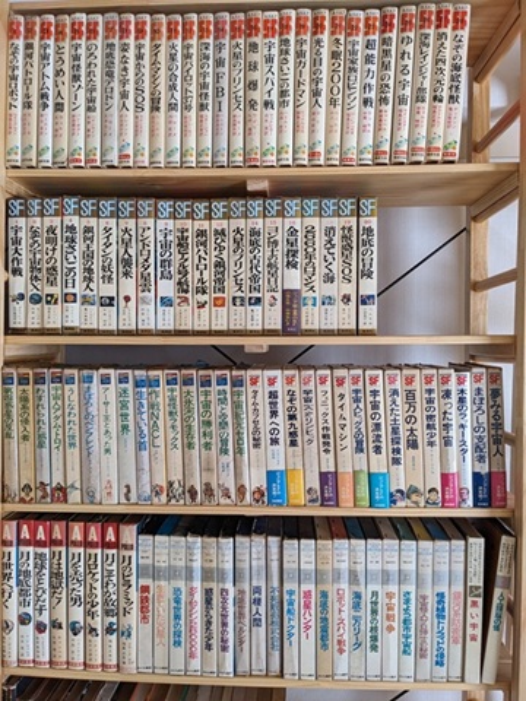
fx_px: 547
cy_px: 350
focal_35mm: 27
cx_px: 263
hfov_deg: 51.4
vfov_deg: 65.3
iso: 167
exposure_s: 1/24
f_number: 1.73
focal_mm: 4.38
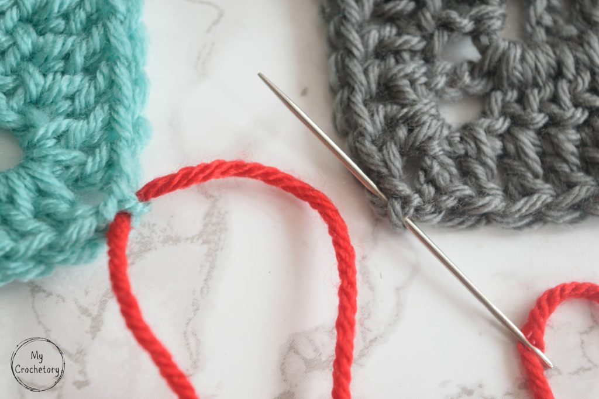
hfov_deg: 24.6
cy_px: 200
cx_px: 300
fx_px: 1373
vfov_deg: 16.6
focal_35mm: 82
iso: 400
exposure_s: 1/60
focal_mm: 55
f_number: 5.6
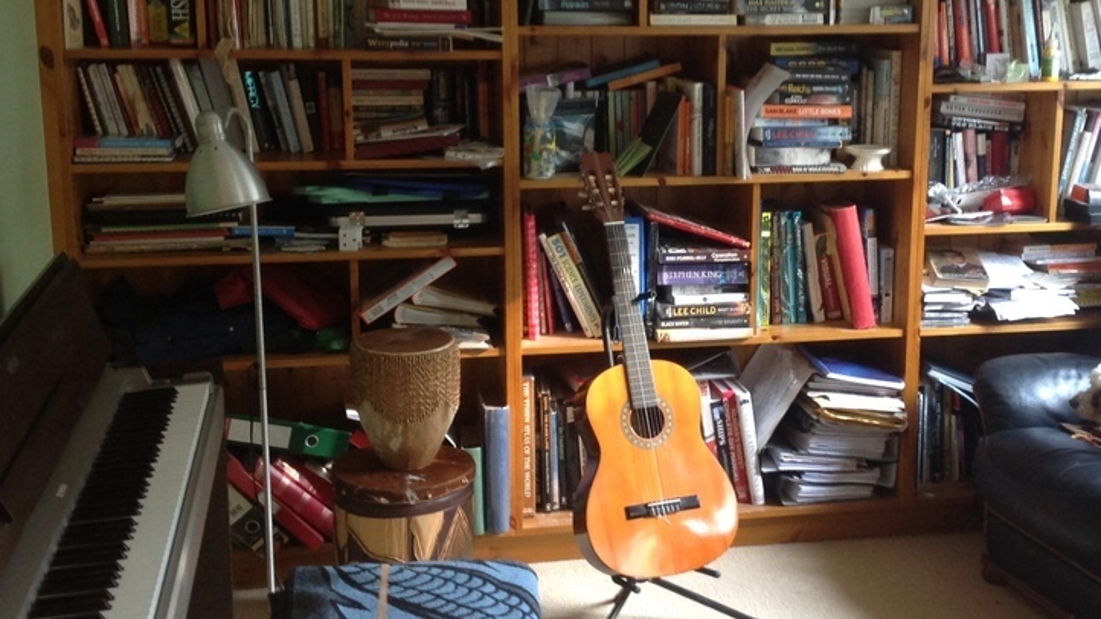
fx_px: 1576
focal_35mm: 54
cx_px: 663
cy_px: 263
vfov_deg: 22.2
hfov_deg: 38.3
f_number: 2.4
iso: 100
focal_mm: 4.28
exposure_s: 1/15
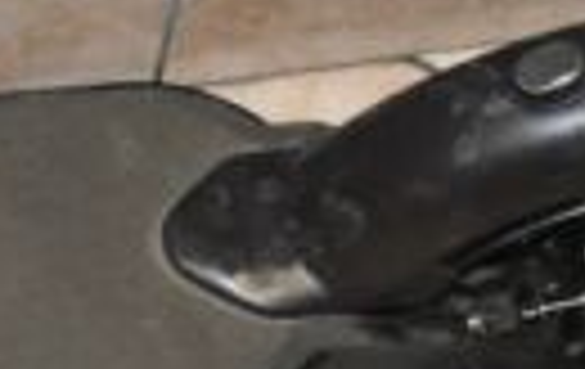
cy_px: 320
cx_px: -558
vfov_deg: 6.1
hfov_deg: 9.1
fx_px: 3453
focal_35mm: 216
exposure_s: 1/60
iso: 1250
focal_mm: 24
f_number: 7.1
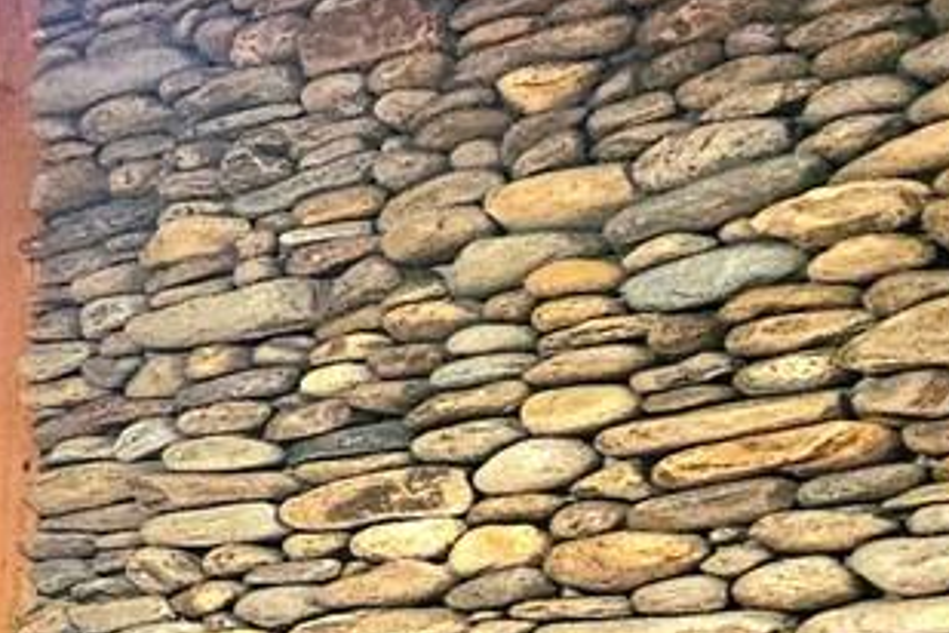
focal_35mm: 70
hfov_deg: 19.3
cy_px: 971
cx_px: -872
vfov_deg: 17.4
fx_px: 1845
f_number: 2.2
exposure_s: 1/40
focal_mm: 2.2
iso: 320
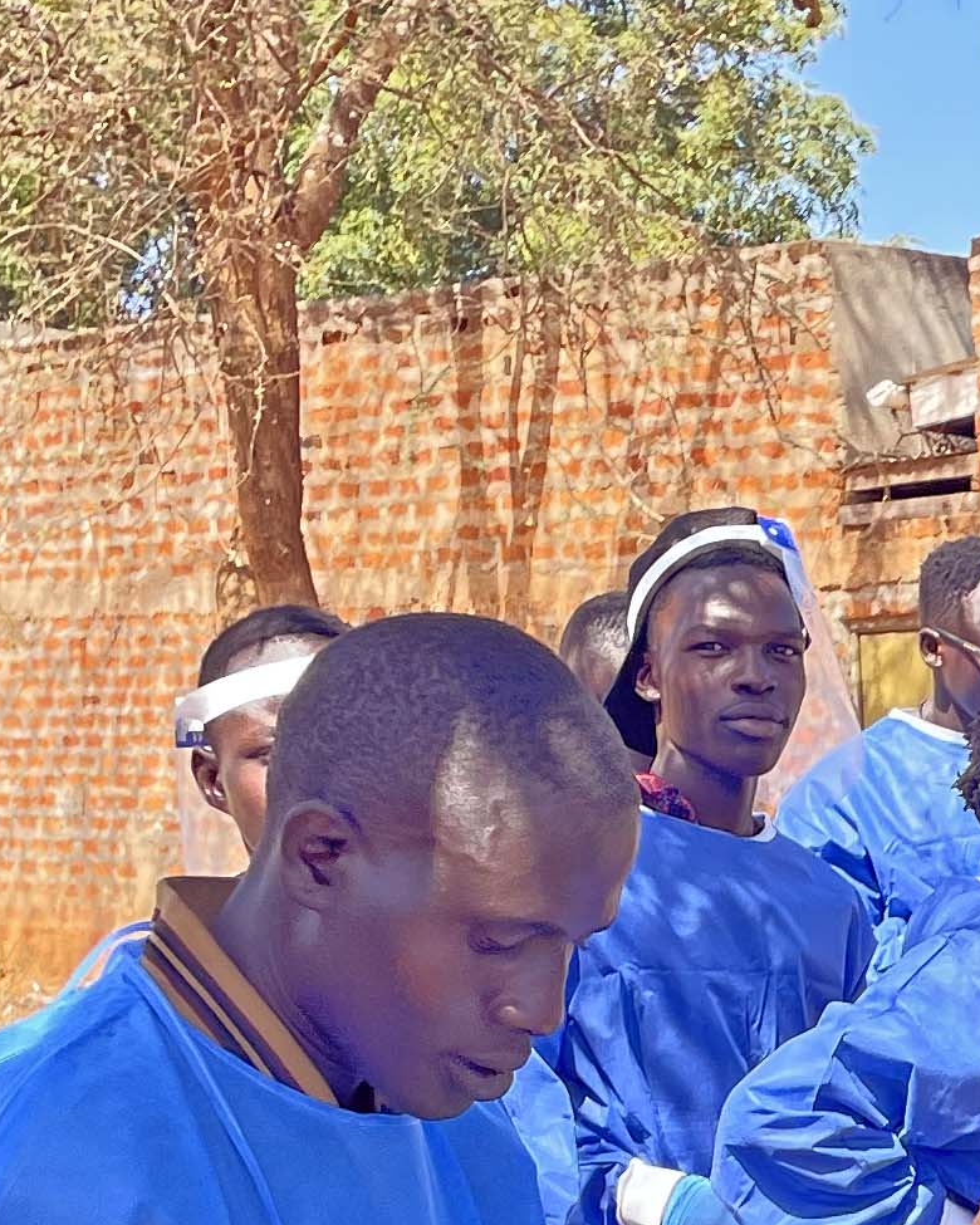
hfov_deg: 13.5
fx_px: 3807
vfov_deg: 17.8
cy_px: 1246
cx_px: 1646
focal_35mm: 105
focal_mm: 4.2
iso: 50
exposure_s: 1/842
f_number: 1.6
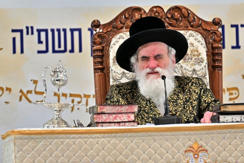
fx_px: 2380
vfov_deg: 3.9
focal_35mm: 351
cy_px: 75
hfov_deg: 5.9
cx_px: 136
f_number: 2.8
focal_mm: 200
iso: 200
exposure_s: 1/100
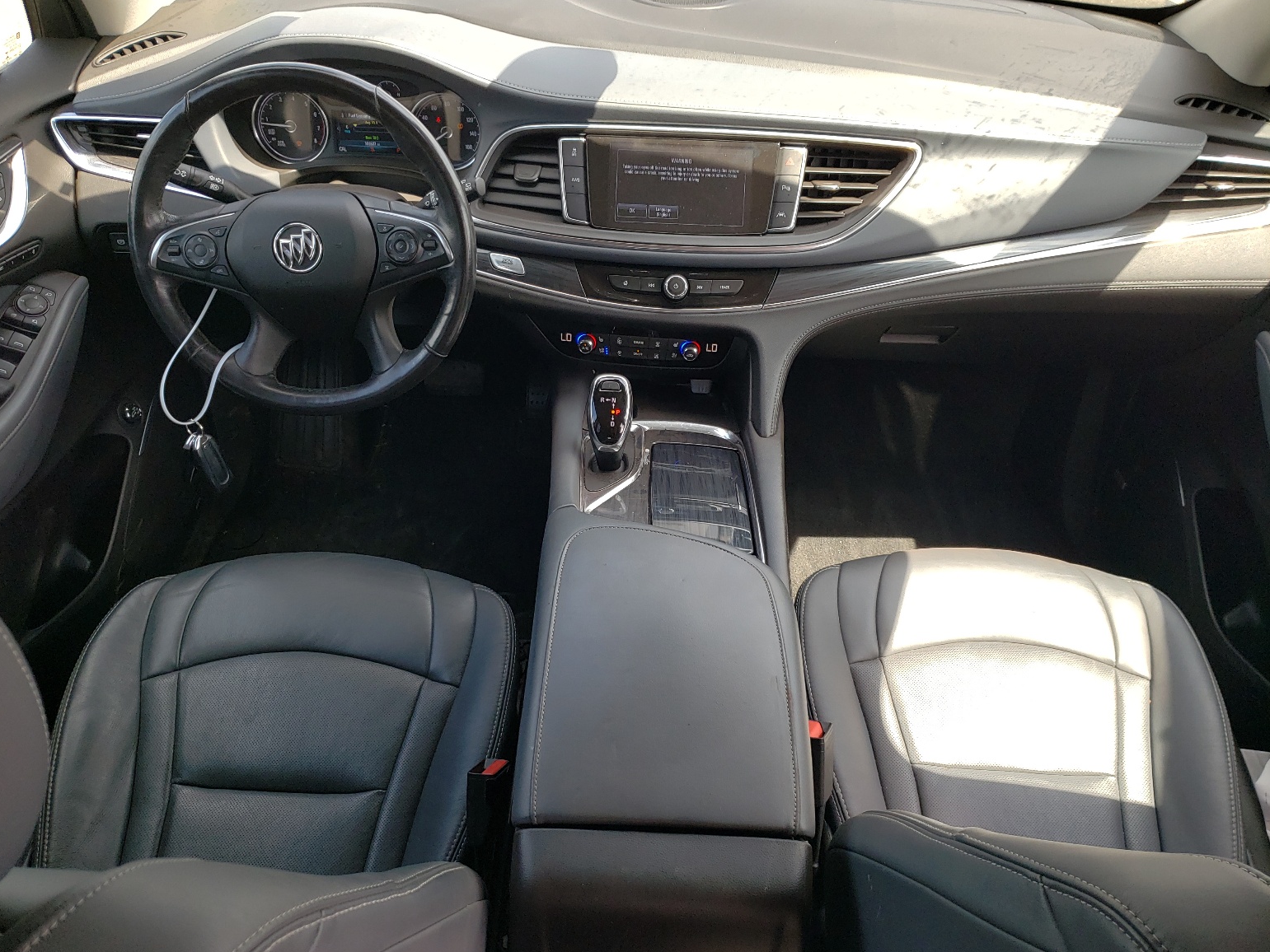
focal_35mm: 27
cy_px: 480
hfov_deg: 65.3
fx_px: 991
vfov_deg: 51.4
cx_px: 614
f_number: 1.5
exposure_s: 1/323
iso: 50
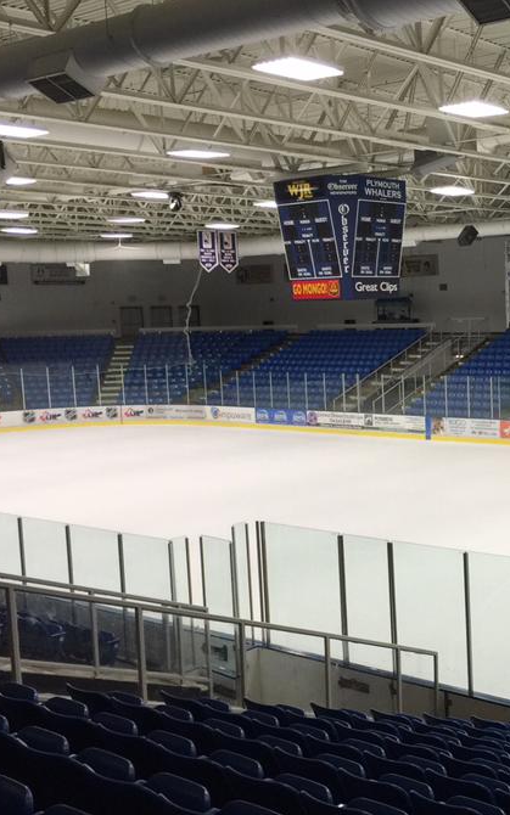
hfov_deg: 26.2
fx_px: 1045
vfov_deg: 42.6
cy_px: 446
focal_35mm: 47
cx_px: 494
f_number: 2.2
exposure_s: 1/40
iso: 32
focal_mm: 4.15
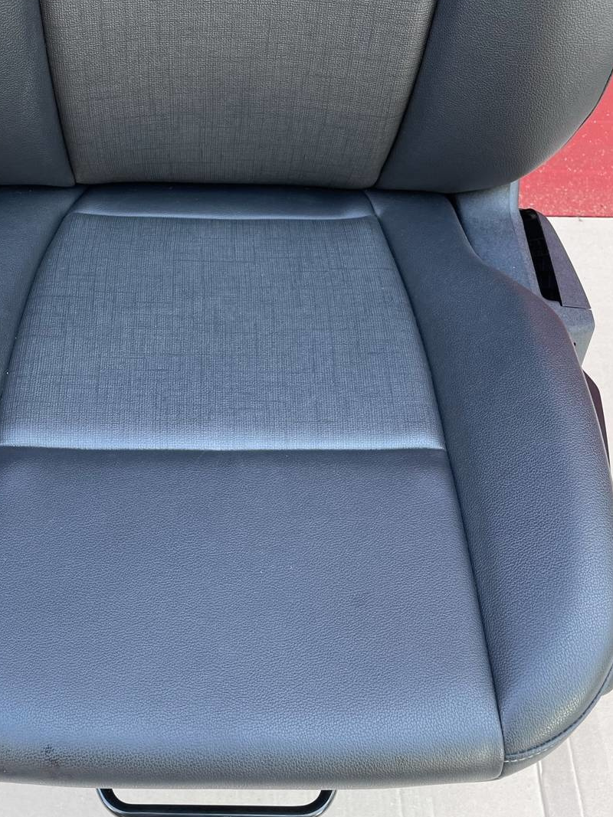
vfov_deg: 47.5
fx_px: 921
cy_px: 320
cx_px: 218
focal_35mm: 39
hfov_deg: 36.5
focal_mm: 4.2
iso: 40
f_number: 1.6
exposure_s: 1/121
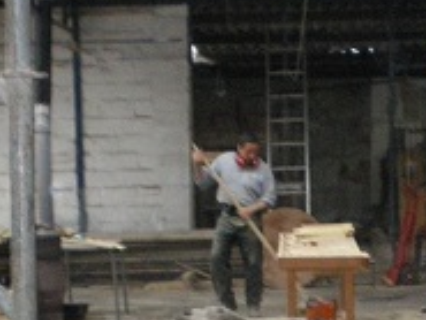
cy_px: 245
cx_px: 348
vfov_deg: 13.1
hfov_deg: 17.2
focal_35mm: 113
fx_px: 1392
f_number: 3.1
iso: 640
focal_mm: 6.3
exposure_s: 1/50
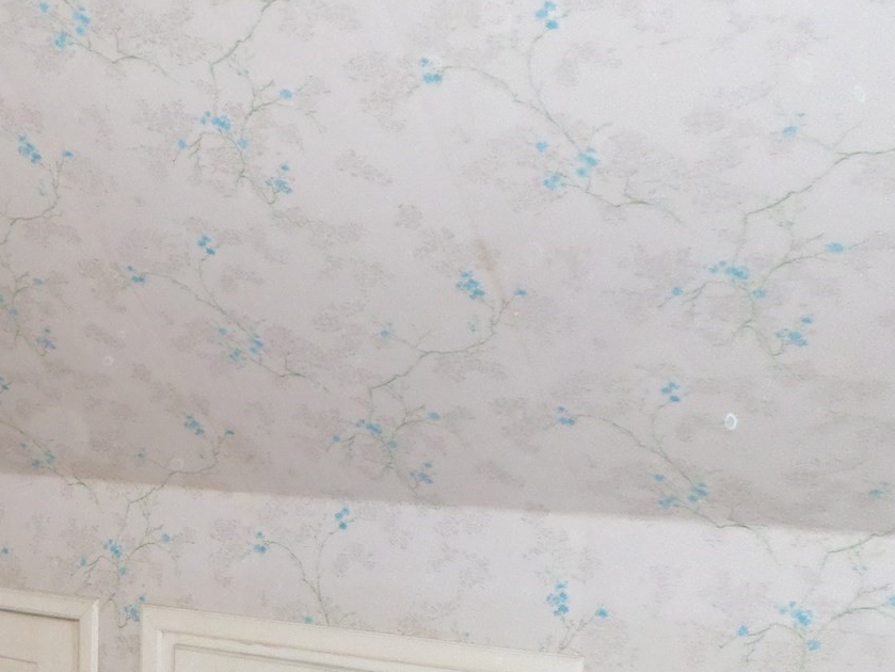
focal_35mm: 61
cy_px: 604
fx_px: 1578
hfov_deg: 28.0
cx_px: -156
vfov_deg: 23.4
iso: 200
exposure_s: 1/30
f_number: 2.5
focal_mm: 4.5
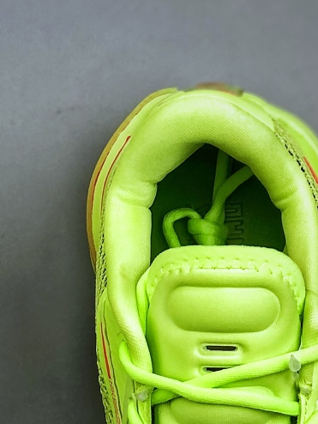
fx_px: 2032
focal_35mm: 166
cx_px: -33
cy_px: 463
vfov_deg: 11.7
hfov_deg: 8.9
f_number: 2.8
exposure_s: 1/100
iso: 32
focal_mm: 6.6
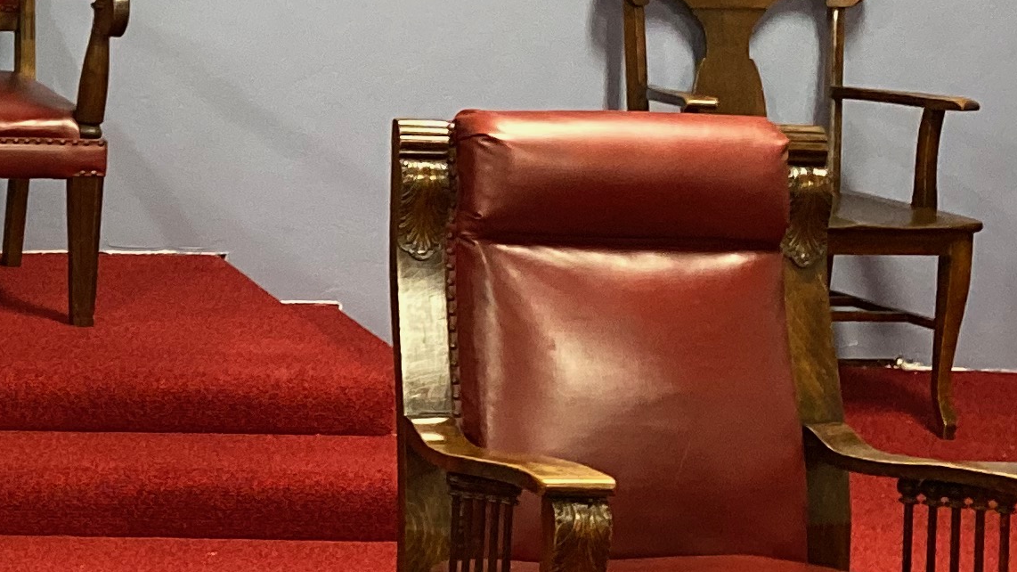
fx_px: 2696
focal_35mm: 100
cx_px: -647
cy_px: 112
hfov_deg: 18.2
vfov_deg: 12.1
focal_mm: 4.25
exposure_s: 1/40
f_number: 1.8
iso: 500
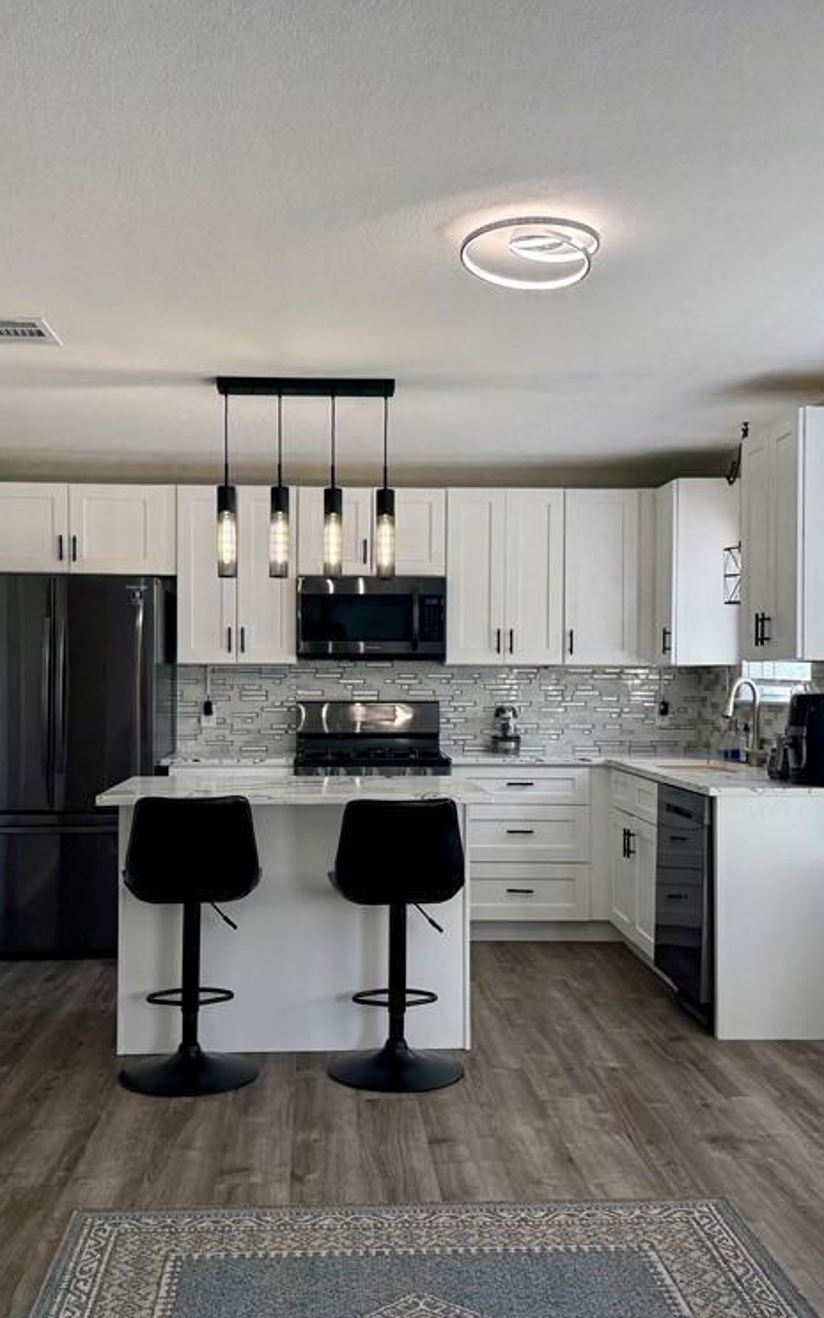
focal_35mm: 35
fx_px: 1258
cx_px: 381
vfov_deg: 55.3
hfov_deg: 36.3
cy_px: 663
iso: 125
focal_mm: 6.76
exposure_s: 1/237
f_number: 1.78
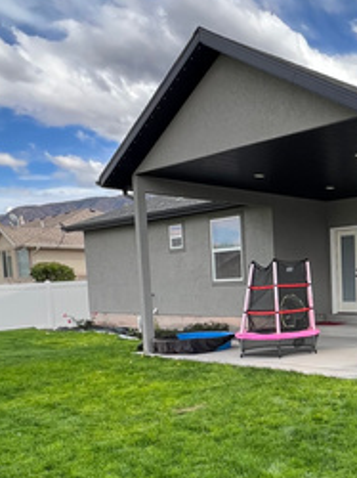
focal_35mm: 40
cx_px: 416
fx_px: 551
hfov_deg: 30.9
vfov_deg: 45.4
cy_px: 354
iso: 32
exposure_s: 1/339
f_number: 1.8
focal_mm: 1.57
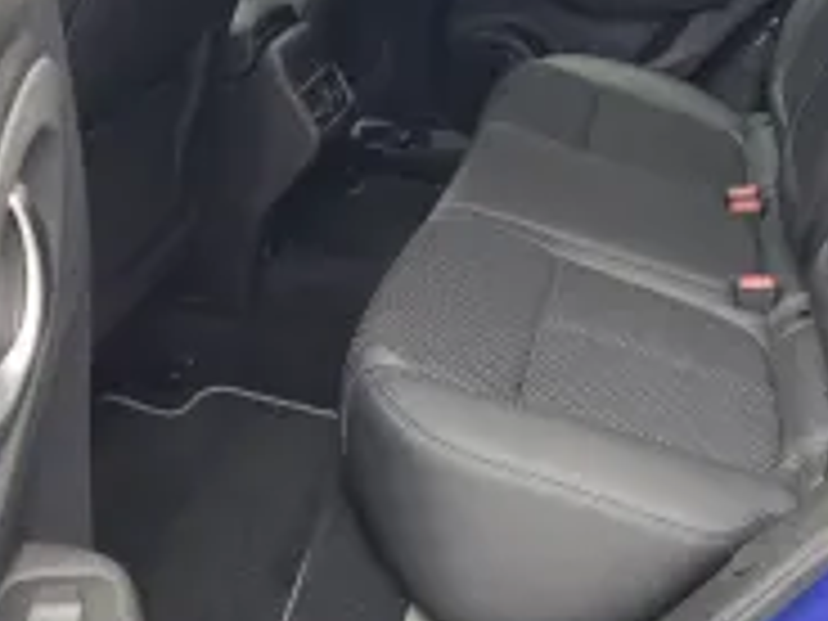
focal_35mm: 45
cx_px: 580
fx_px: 1076
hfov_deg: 41.3
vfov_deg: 31.5
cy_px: 144
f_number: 1.7
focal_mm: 6.25
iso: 250
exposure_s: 1/100
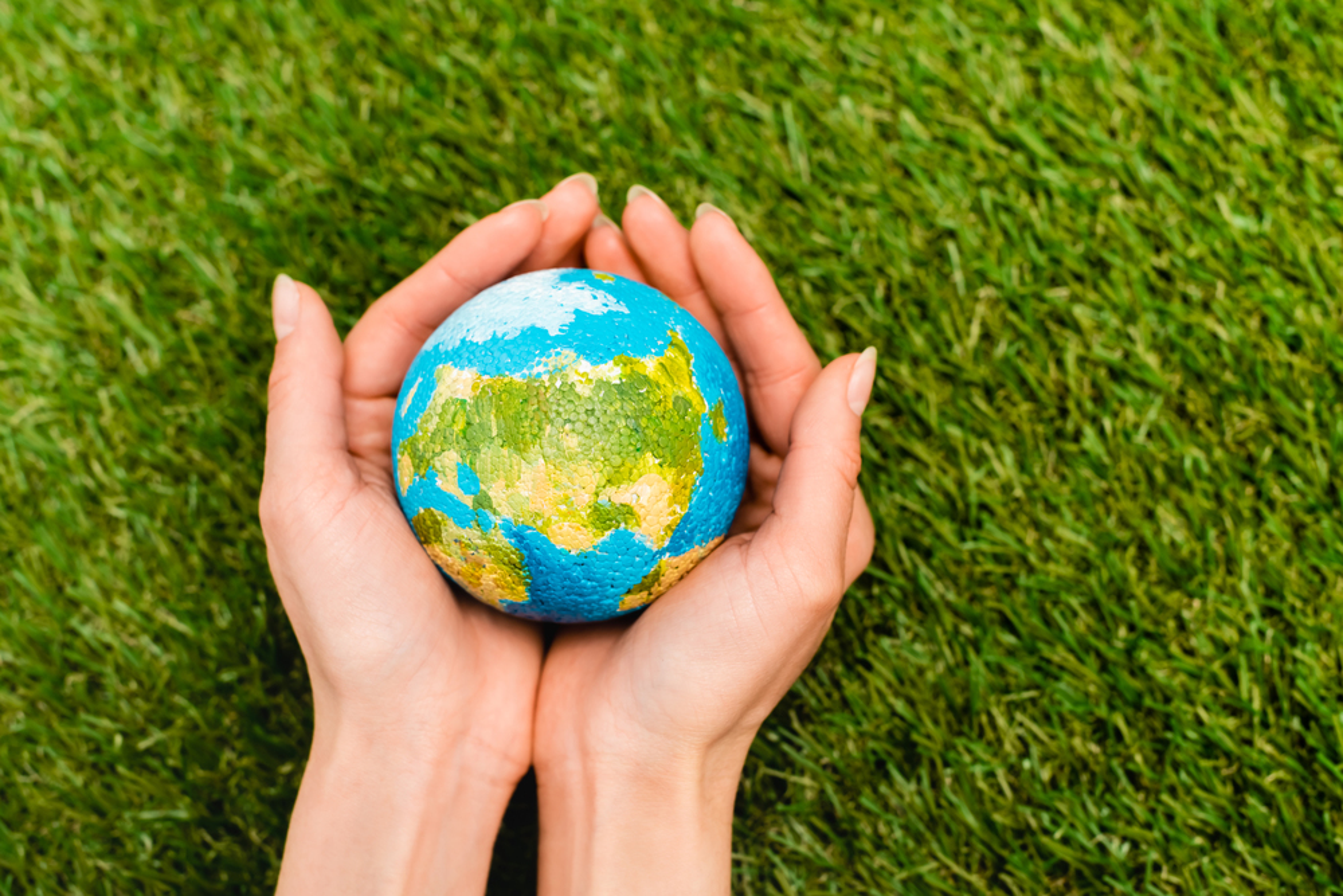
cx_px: 672
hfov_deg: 39.6
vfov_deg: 27.0
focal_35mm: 50
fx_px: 1865
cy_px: 448
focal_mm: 50
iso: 125
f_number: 5
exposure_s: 1/160
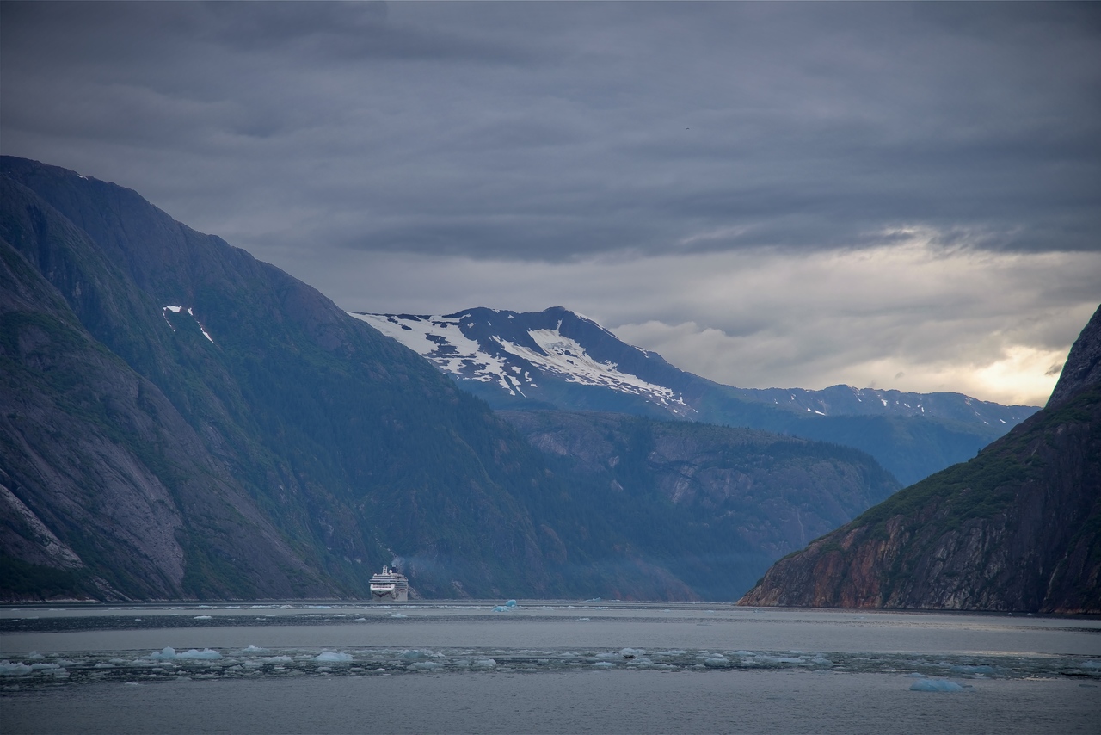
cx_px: 550
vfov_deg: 11.4
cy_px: 368
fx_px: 3671
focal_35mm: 120
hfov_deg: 17.1
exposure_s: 1/250
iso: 100
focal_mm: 120
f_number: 4.5
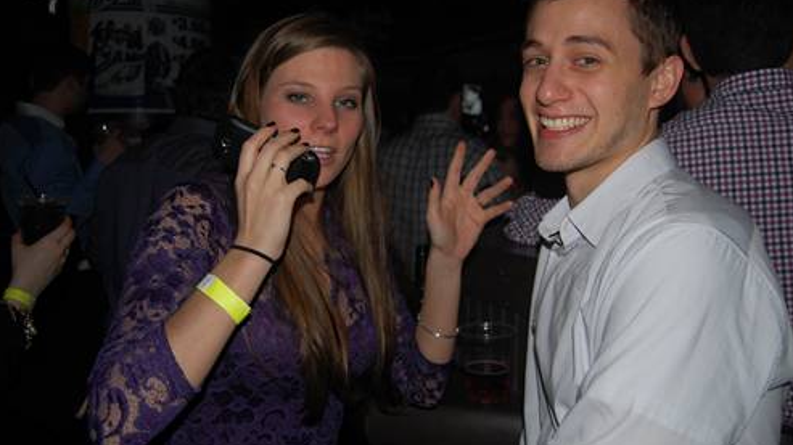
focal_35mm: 35
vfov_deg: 33.7
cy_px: 207
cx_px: 397
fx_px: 736
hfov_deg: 56.6
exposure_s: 1/60
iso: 400
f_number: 3.8
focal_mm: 22
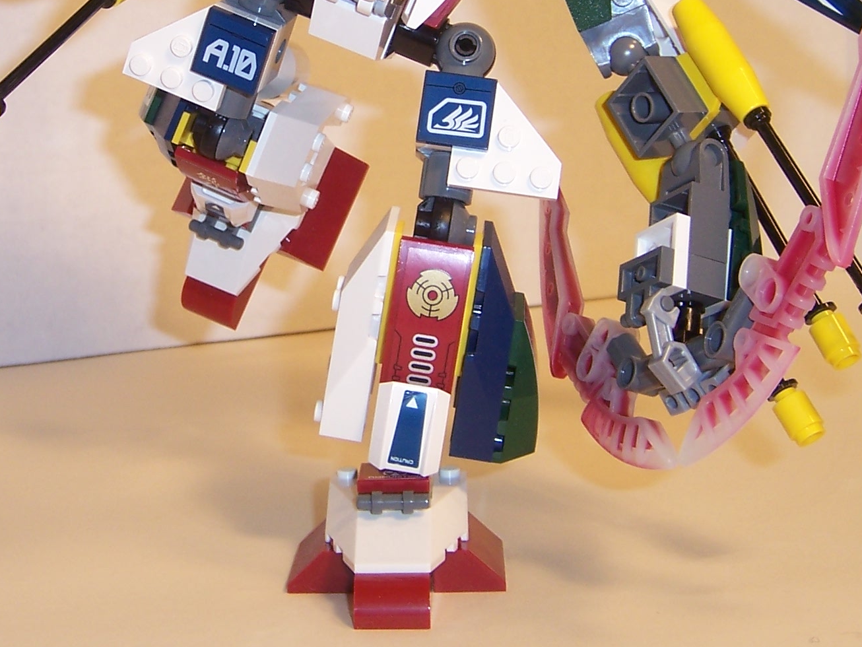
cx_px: 304
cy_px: 149
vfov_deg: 20.5
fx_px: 1768
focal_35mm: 71
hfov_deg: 27.3
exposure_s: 1/200
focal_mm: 6.2
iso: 80
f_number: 2.8
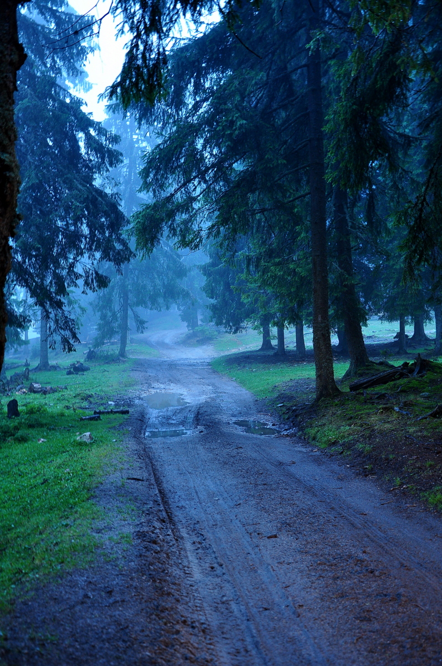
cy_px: 333
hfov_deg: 31.8
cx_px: 221
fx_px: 775
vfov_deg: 46.4
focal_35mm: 42
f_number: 4
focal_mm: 28
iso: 400
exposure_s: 1/4
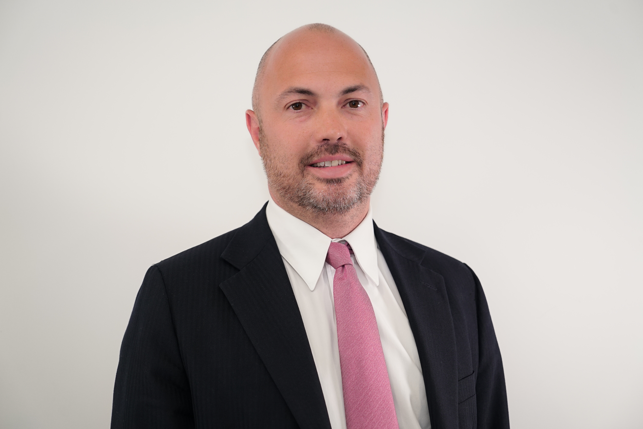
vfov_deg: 26.5
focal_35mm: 51
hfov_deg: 38.9
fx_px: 911
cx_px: 322
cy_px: 214
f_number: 4
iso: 500
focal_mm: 51
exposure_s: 1/250
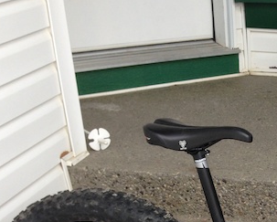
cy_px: 244
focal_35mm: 85
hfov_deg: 20.8
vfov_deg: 17.5
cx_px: 341
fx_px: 698
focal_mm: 4.12
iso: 50
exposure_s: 1/218
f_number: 2.4
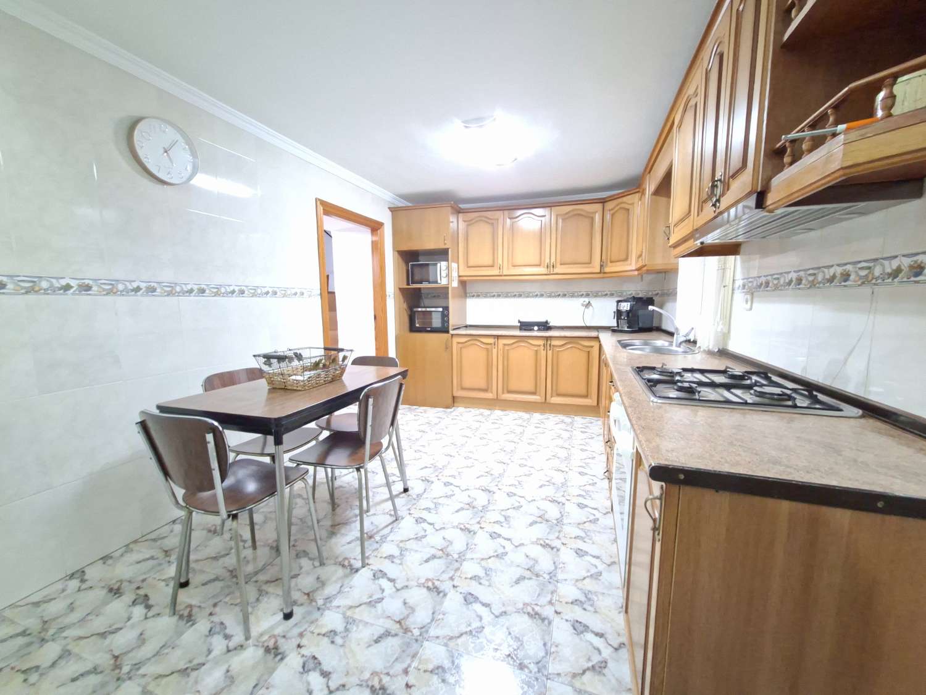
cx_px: 463
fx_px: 348
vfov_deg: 89.9
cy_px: 348
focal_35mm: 13
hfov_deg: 106.2
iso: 800
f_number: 2.2
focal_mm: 1.74
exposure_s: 1/14
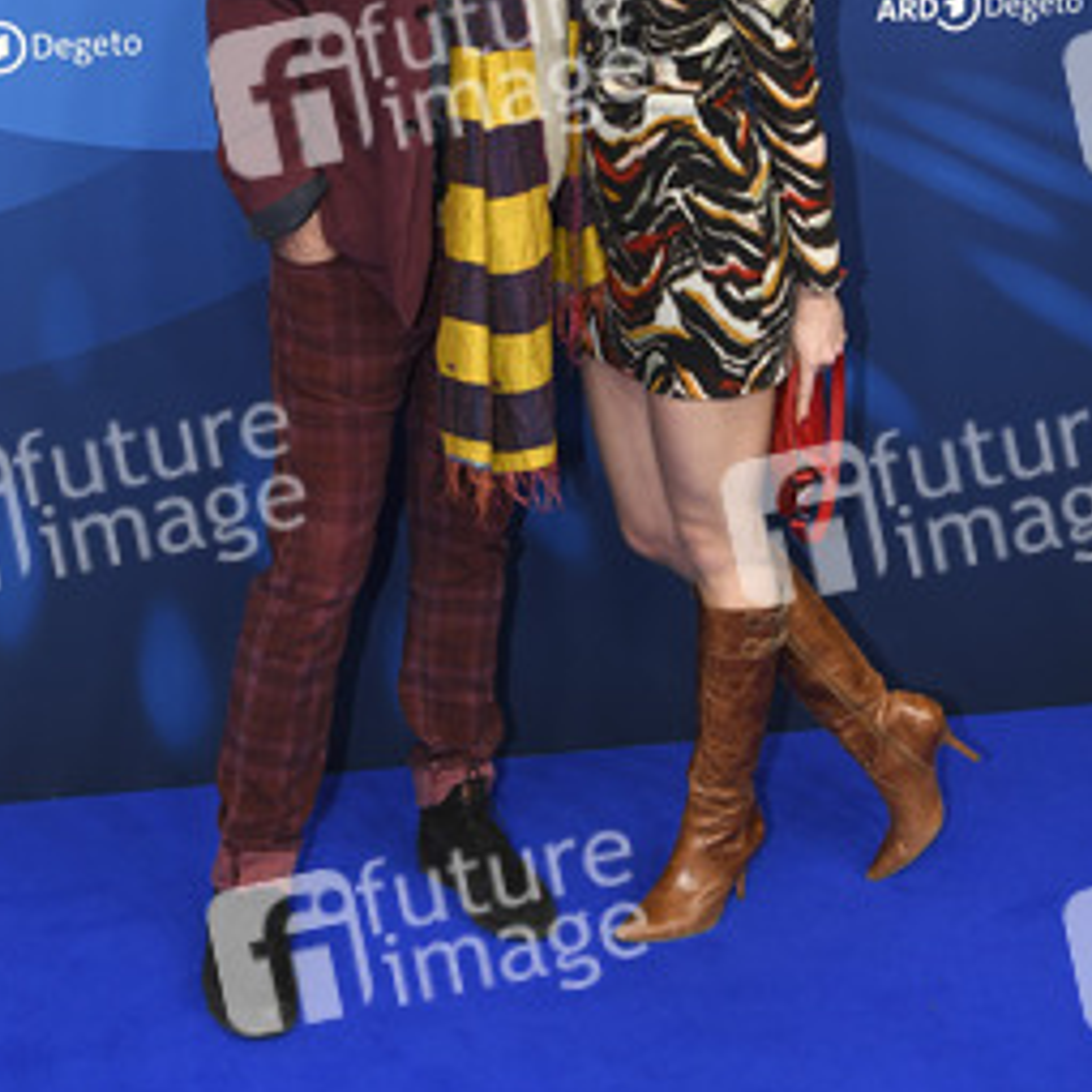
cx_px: 552
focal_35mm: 48
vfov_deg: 34.7
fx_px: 1713
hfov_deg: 35.4
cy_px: 291
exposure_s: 1/320
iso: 800
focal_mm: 36
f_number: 4.5
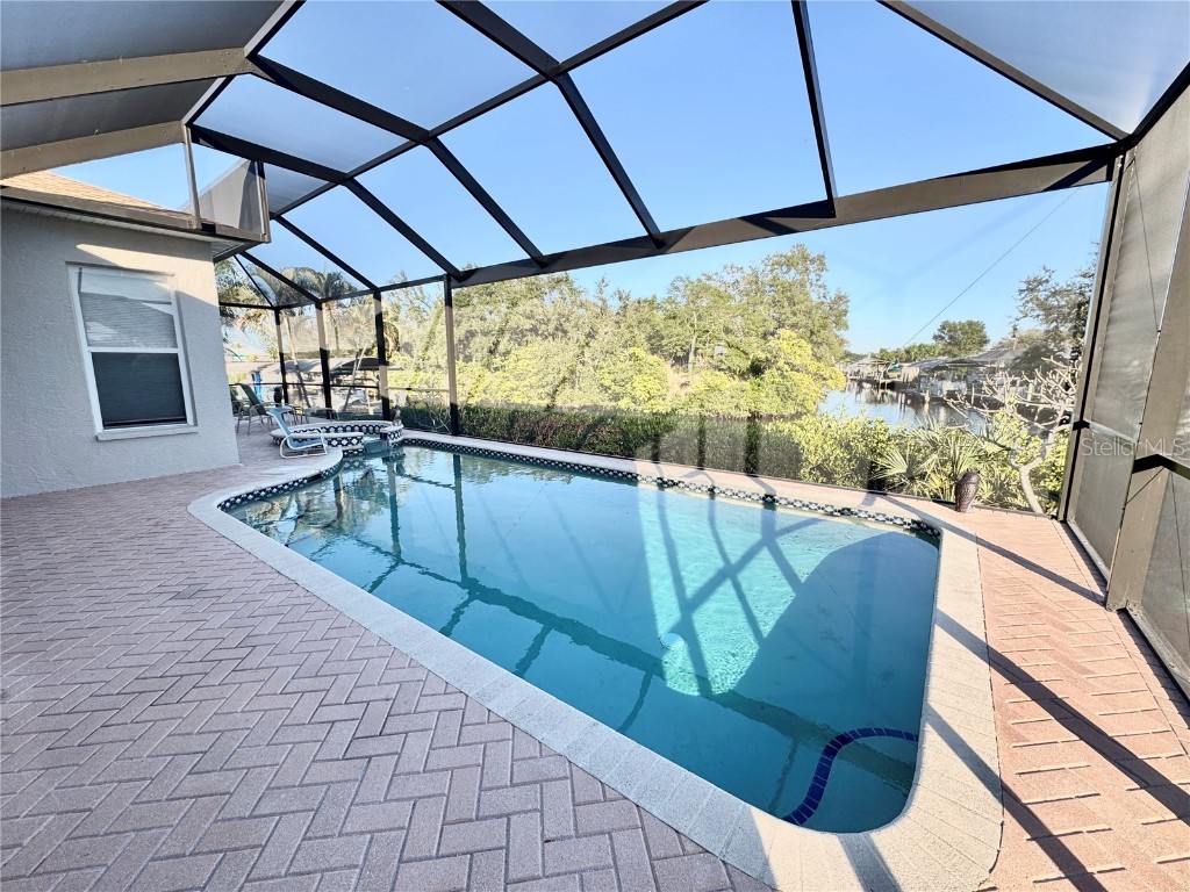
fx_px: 481
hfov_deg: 102.1
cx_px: 595
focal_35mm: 14
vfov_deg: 85.7
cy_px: 446
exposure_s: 1/297
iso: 40
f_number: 2.2
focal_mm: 2.22
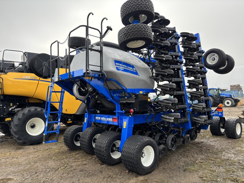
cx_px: 122
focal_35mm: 26
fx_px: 183
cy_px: 92
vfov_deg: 53.1
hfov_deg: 67.3
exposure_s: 1/525
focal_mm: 5.96
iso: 50
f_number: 1.6
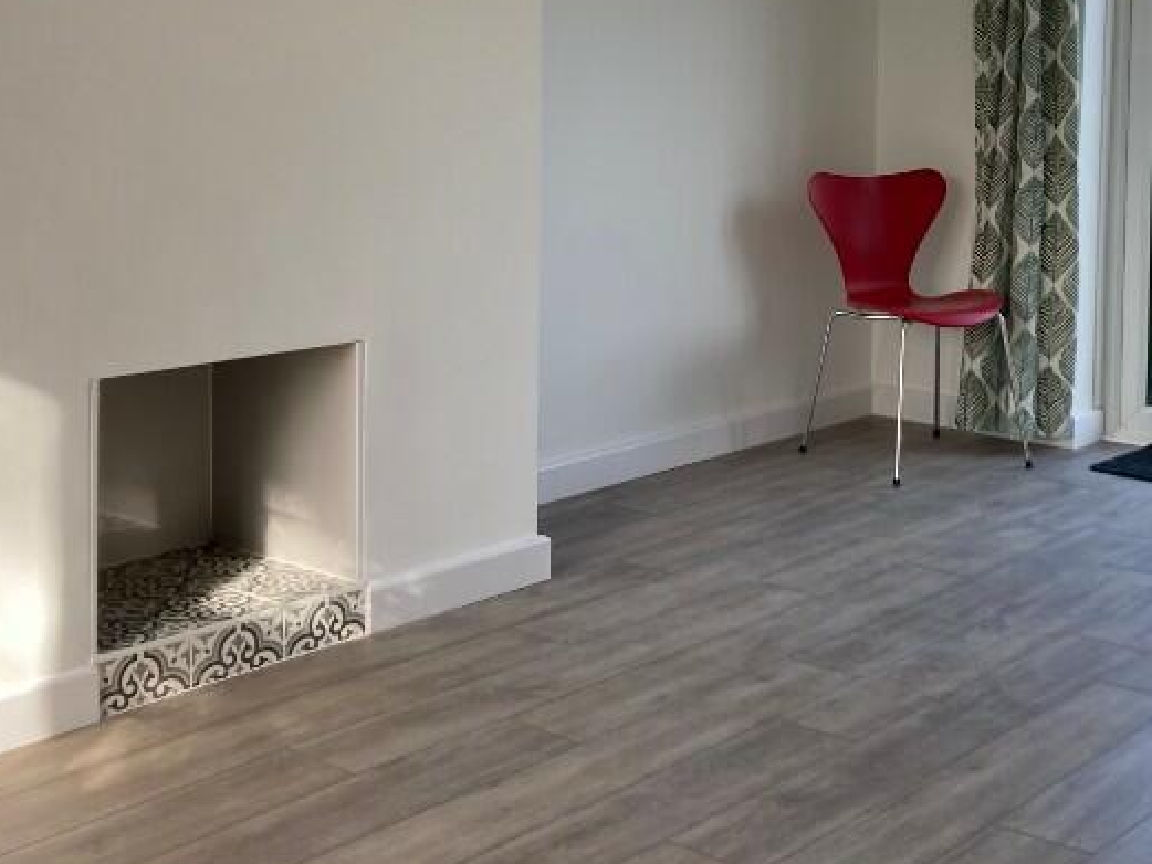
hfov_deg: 34.2
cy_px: 148
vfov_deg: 26.0
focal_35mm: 55
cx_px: 869
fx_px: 1831
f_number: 1.8
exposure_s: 1/122
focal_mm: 3.99
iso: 25
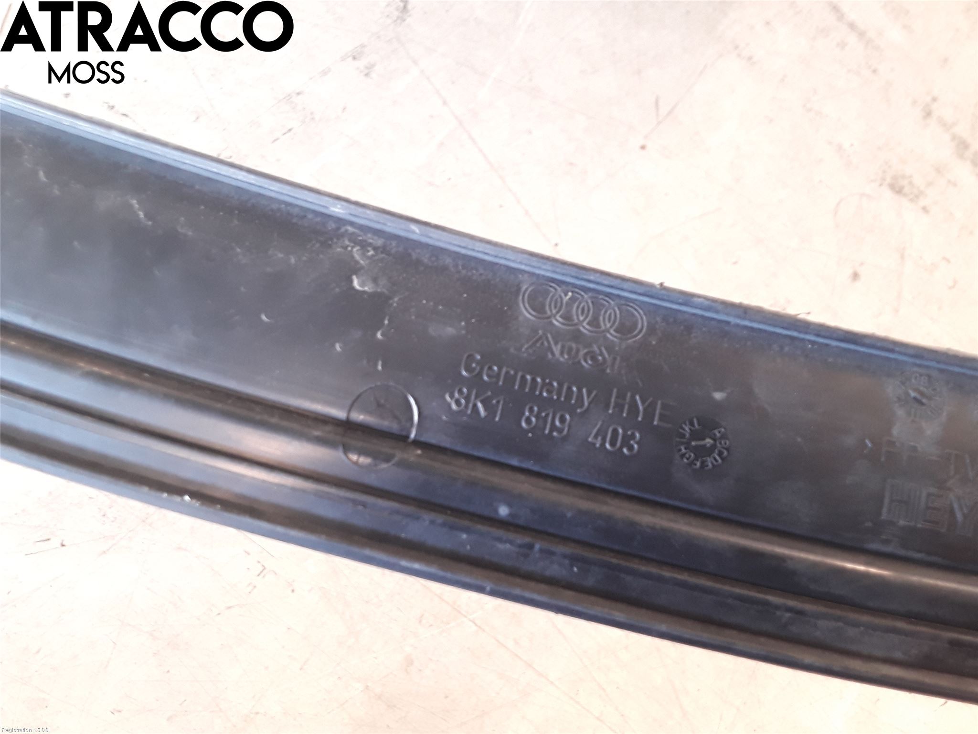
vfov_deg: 49.7
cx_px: 489
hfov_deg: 63.4
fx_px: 791
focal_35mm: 28
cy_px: 367
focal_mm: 2.91
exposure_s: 1/17
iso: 100
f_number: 1.9
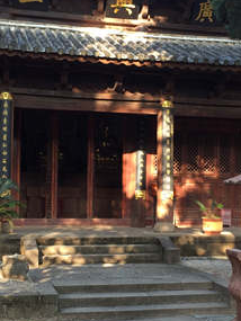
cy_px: 178
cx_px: 136
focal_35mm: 61
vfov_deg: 31.6
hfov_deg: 24.0
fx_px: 566
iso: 32
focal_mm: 4.15
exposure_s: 1/60
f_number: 2.2
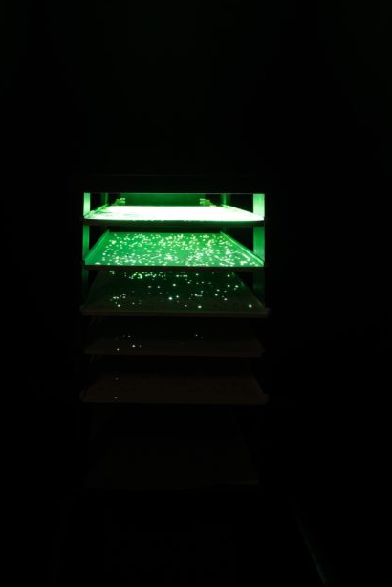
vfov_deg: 69.1
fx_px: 408
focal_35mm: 25
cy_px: 187
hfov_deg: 50.7
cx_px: 140
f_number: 7.1
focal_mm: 10
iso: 160
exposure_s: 8
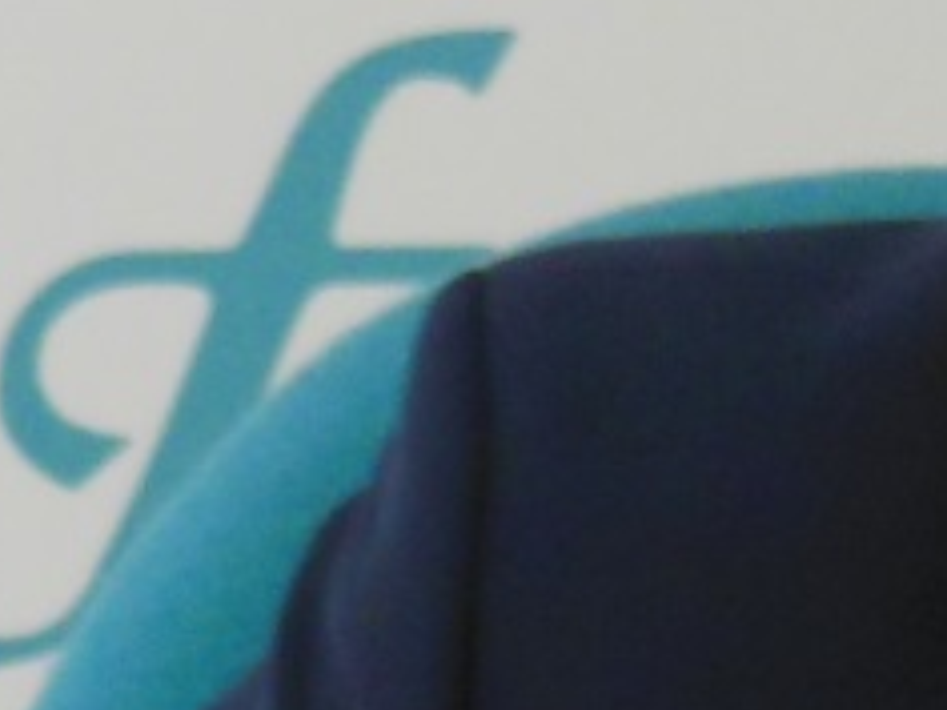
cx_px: 895
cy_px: 893
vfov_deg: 2.2
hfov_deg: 2.9
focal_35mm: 681
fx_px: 18630
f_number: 5.7
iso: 400
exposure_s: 1/13
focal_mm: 19.1
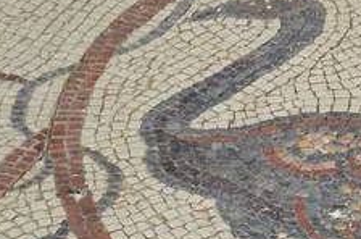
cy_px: 195
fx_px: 2575
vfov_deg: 5.3
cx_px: 504
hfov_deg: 7.9
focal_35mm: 258
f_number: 4.8
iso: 1800
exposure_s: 1/125
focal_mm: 55
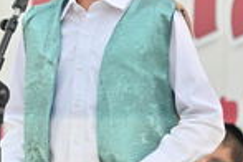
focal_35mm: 326
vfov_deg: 4.2
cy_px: 30
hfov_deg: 6.3
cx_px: 89
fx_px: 2200
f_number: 4
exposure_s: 1/500
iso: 1250
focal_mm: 120
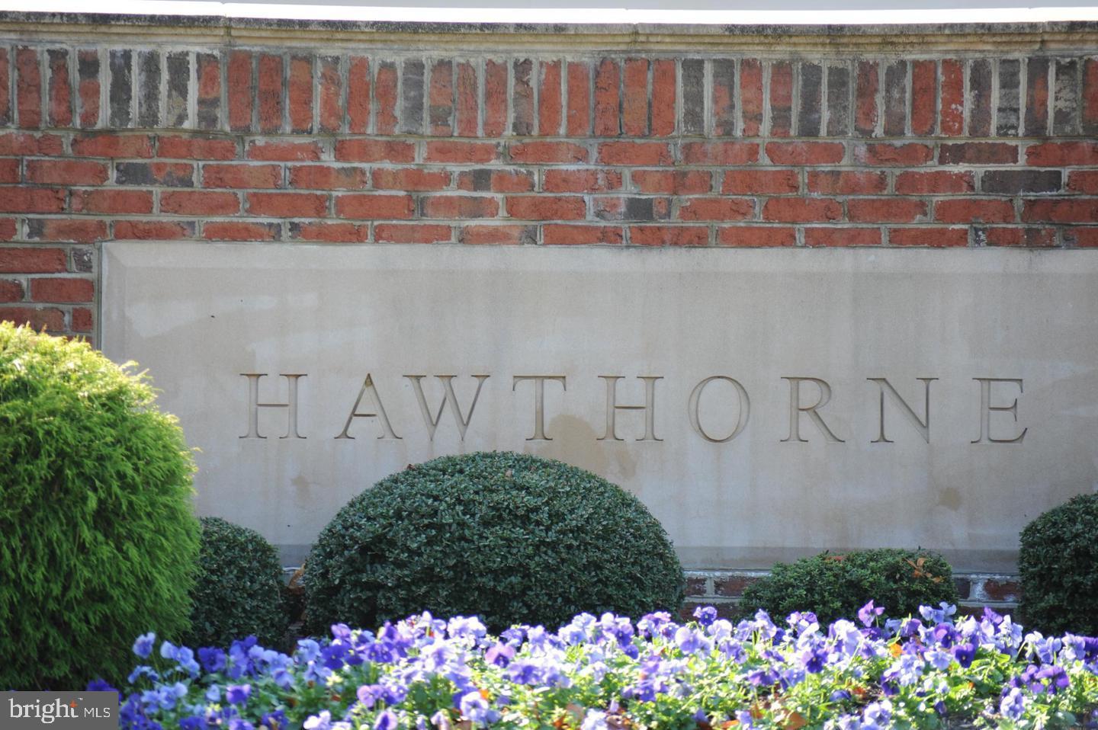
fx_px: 9143
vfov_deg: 4.6
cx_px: 549
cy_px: 365
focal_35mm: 300
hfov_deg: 6.9
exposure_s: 1/80
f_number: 6.3
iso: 200
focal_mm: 300
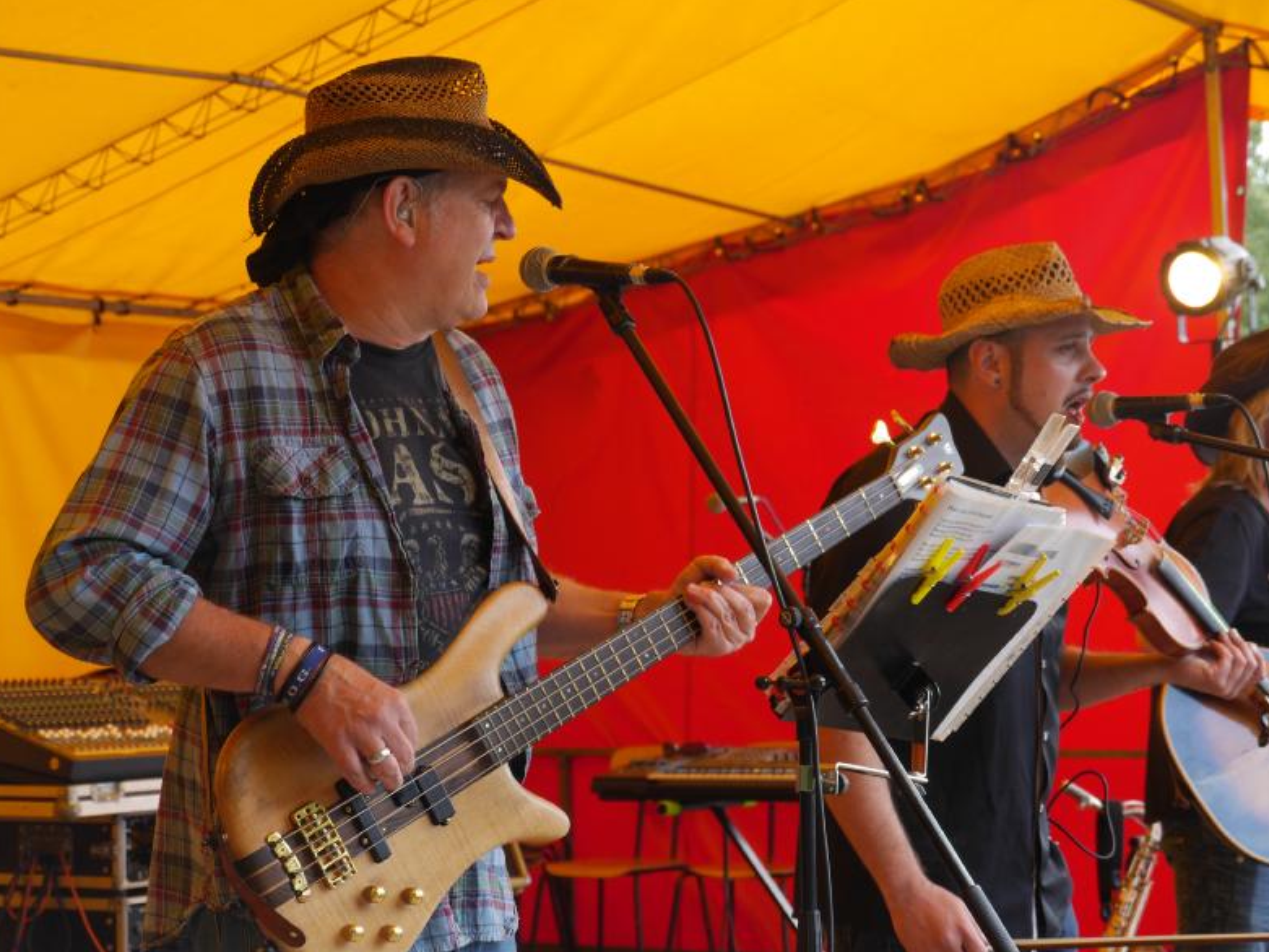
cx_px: 630
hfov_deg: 23.3
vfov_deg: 17.6
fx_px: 3080
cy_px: 481
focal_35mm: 84
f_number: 5.3
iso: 400
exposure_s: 1/125
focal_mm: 41
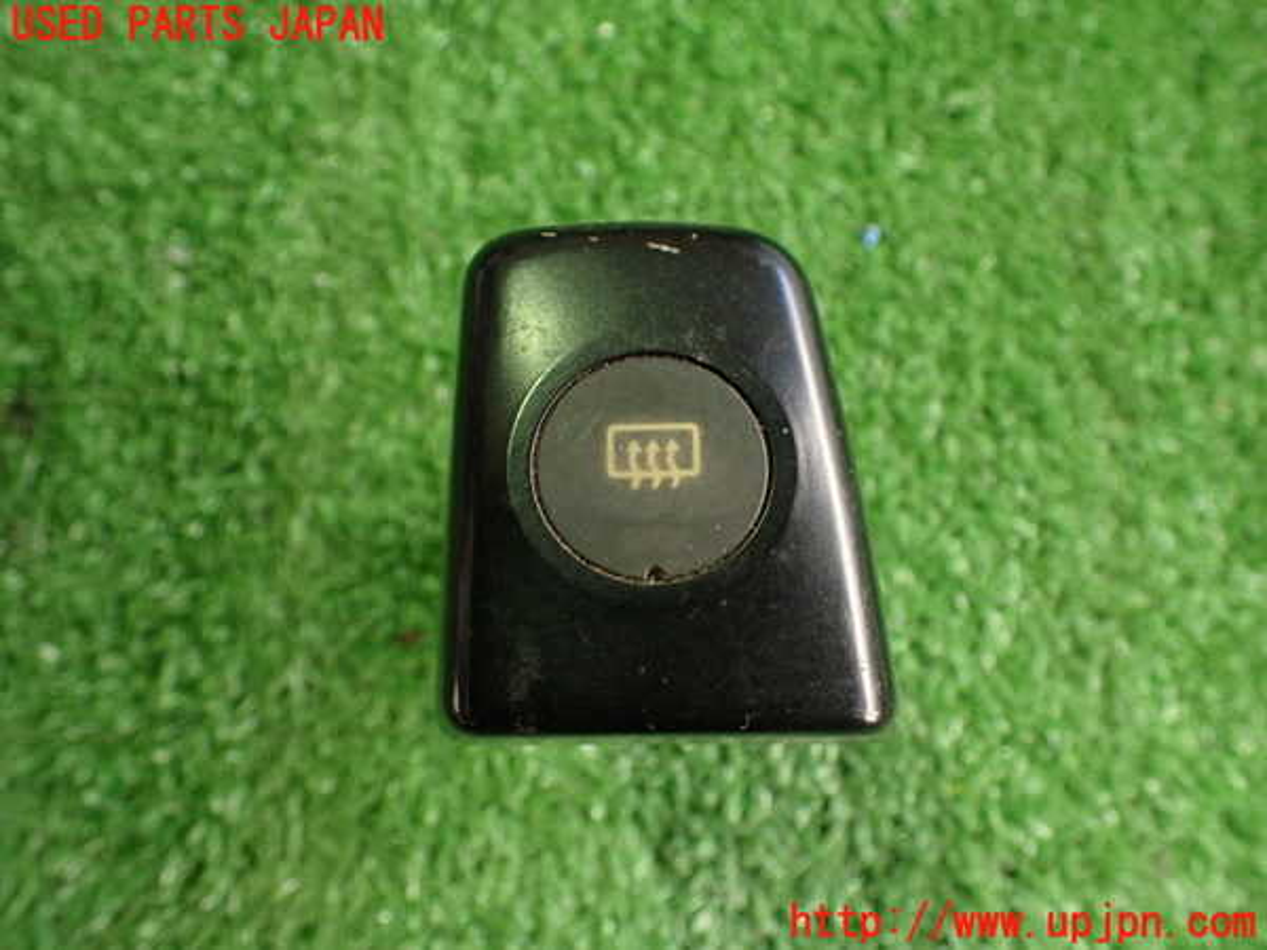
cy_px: 475
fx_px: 1098
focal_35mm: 30
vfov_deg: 46.8
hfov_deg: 60.0
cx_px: 634
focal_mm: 5.4
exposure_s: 1/100
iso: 800
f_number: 2.3
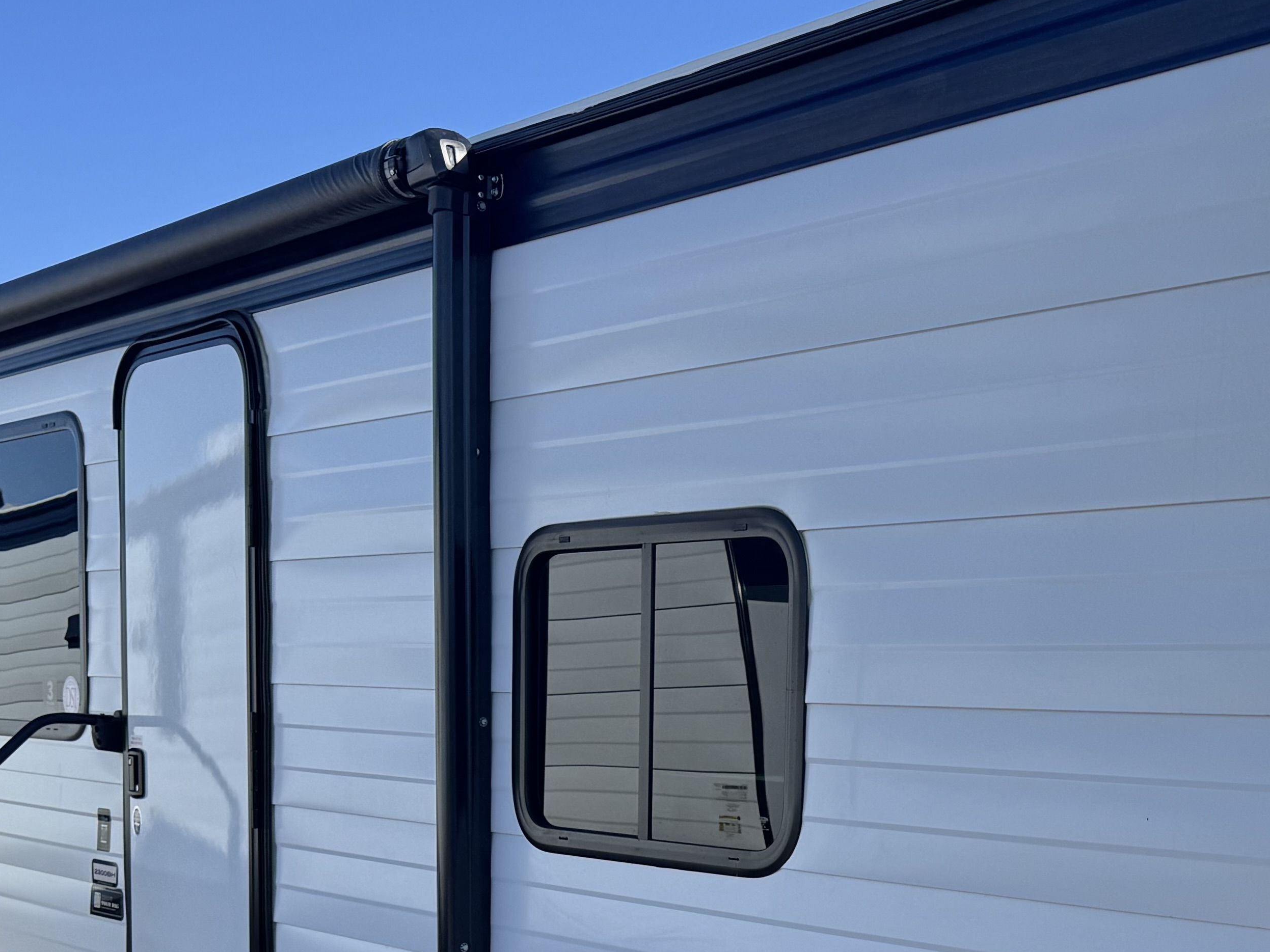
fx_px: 2018
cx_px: 924
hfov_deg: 34.3
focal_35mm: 55
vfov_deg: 25.0
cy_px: 1005
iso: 80
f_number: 1.78
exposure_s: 1/6410
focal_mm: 6.76
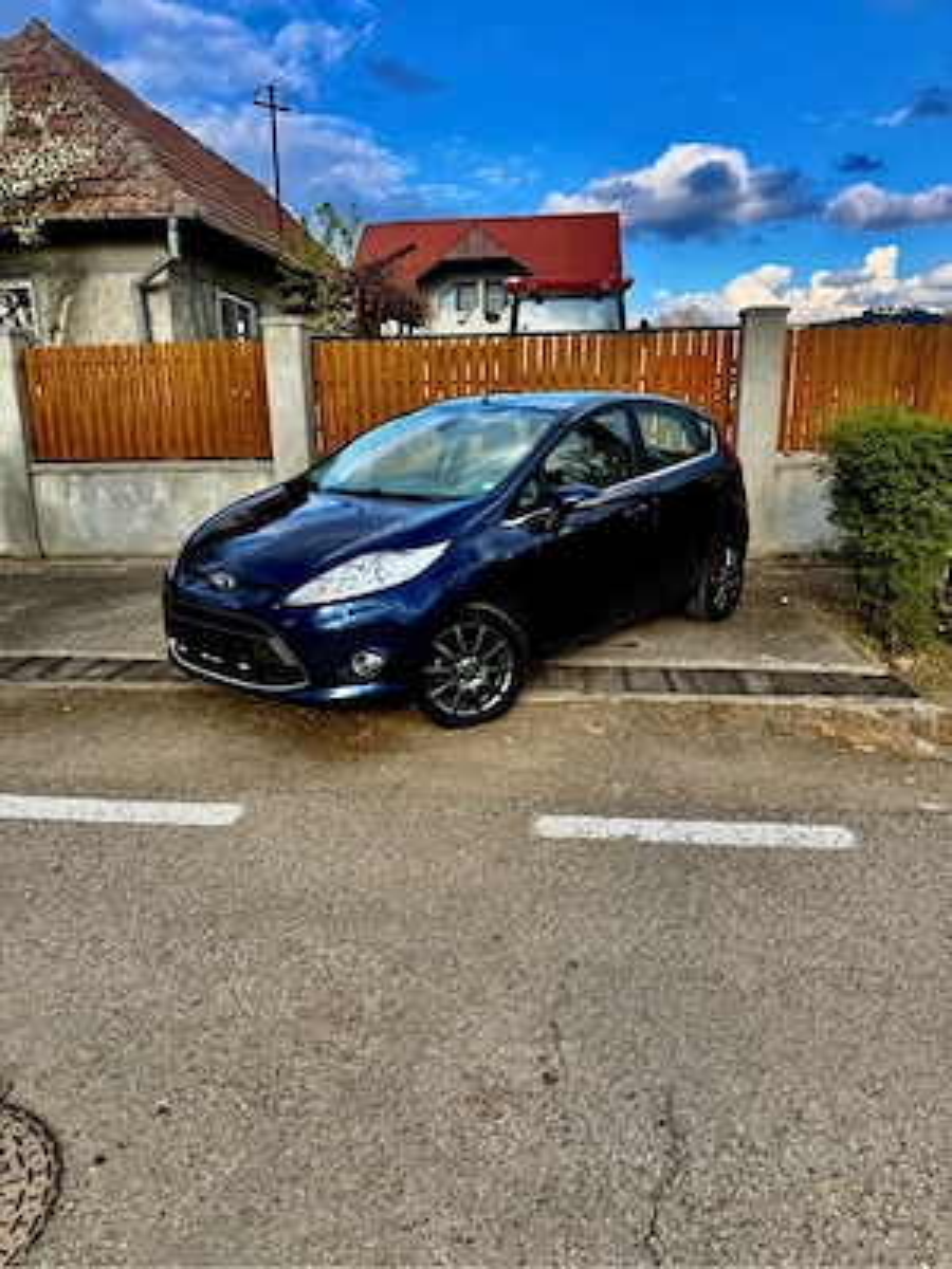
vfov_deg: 71.6
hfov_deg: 56.8
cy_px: 634
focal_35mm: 24
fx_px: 880
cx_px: 476
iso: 80
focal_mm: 6.76
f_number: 1.78
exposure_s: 1/1770
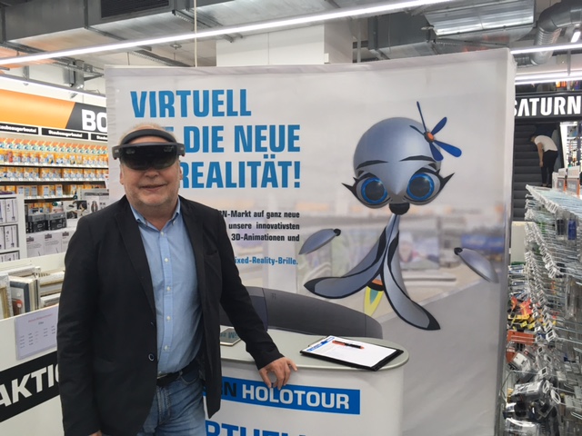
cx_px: 291
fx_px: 488
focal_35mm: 29
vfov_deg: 48.2
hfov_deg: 61.7
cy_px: 218
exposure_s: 1/33
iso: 25
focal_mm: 4.15
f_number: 2.2
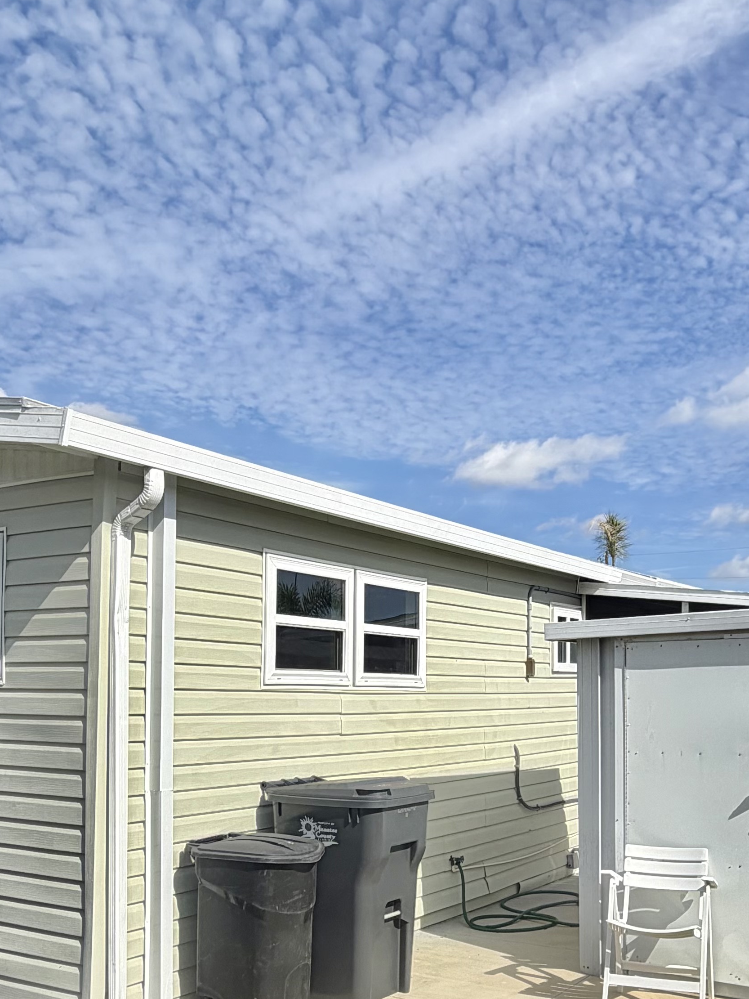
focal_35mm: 36
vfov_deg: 50.5
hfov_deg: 39.5
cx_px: 457
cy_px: 660
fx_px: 1038
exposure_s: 1/1235
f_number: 2.2
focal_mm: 2.22
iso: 20
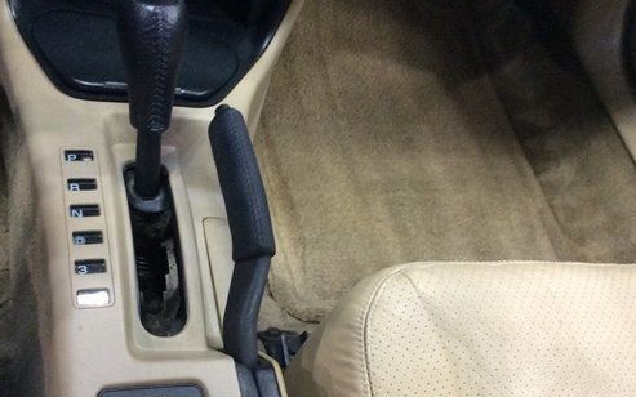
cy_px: 298
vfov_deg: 28.8
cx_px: 270
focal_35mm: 44
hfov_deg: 45.1
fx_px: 763
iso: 250
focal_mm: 3.3
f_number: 2.4
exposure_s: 1/24
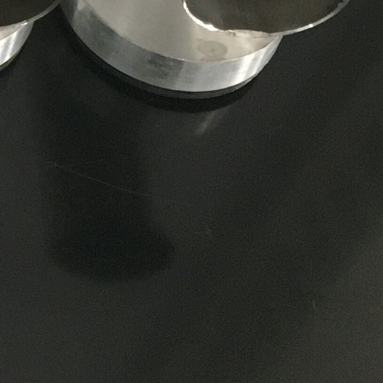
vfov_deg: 12.7
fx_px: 1590
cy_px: -276
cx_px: -343
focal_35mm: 127
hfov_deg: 12.4
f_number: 2.2
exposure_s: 1/33
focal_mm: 4.15
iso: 160
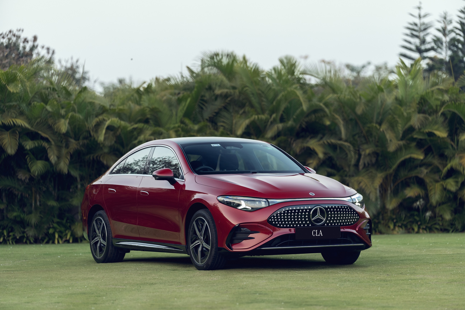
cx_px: 232
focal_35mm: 118
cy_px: 155
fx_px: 1524
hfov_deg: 17.3
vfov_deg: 11.6
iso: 400
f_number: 2.2
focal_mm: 118
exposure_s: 1/200
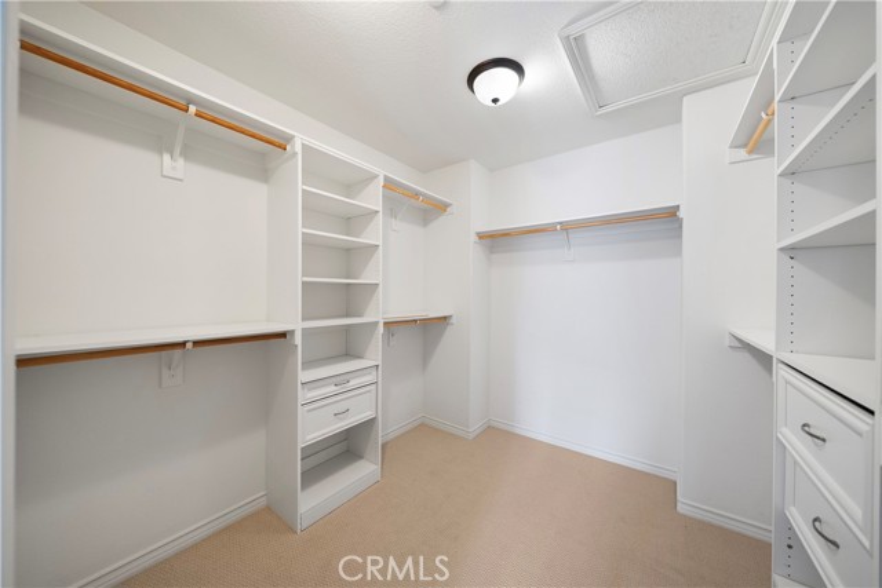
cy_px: 294
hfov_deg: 112.6
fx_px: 294
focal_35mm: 12
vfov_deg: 90.0
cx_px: 441
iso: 1250
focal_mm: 12
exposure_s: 1/15
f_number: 4
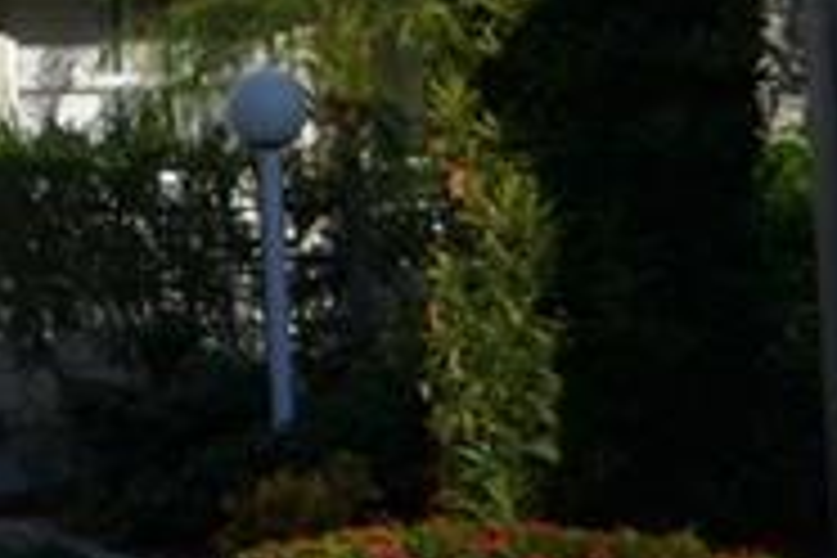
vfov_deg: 6.9
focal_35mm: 198
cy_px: -191
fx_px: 4603
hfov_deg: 9.6
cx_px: -873
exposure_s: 1/1250
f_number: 4
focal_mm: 24
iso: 100
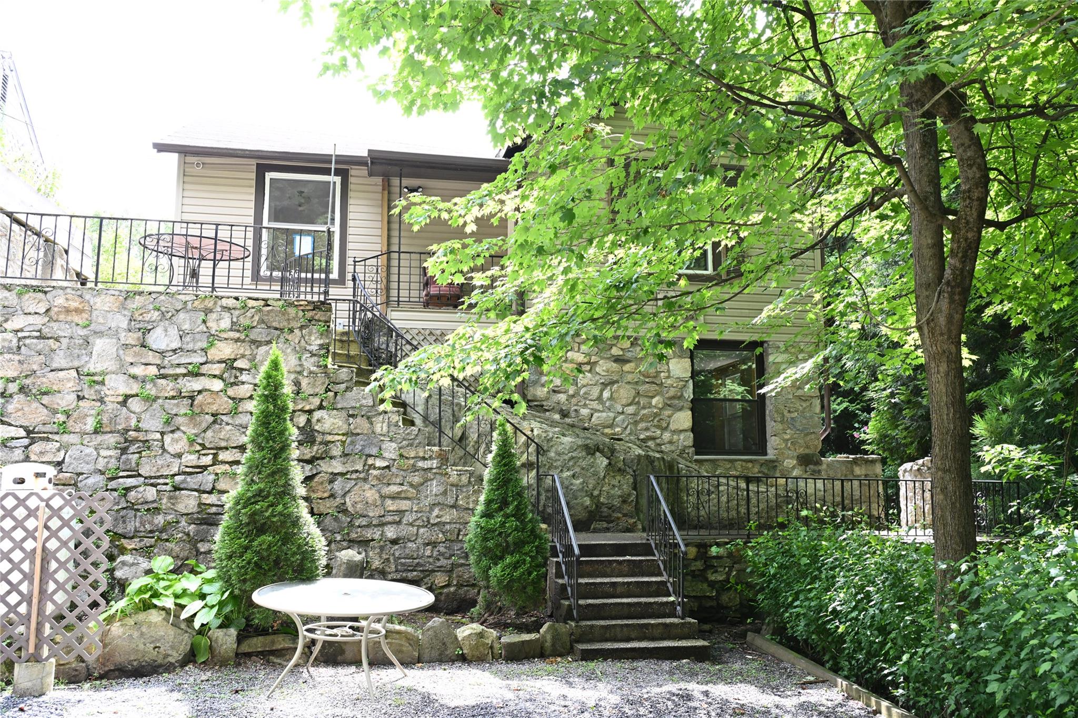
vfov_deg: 43.6
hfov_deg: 61.9
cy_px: 359
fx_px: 898
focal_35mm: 30
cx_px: 539
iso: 1600
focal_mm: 30
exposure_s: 1/250
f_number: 8
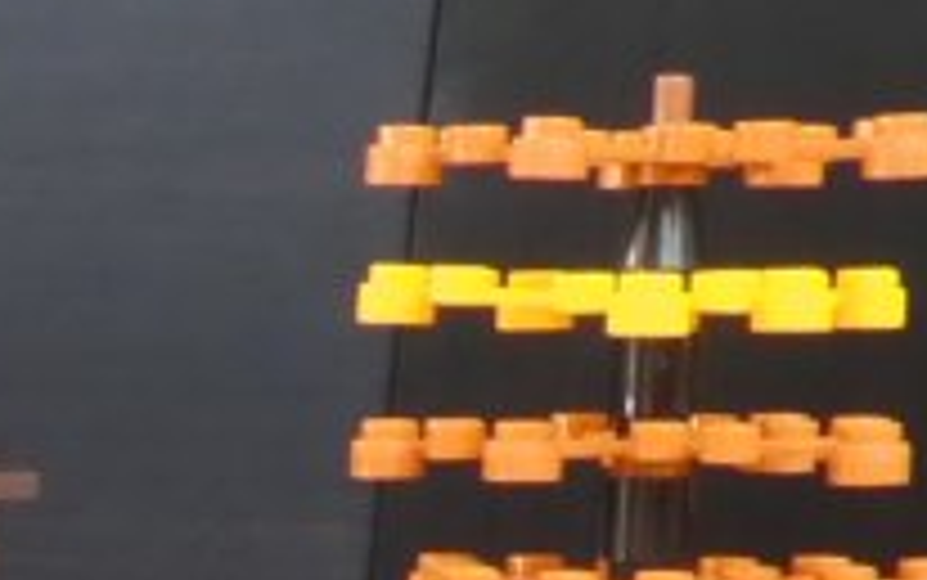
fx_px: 5157
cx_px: -1359
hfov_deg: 9.1
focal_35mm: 204
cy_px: 1412
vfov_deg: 6.2
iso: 800
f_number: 3.5
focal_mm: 5.4
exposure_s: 1/50
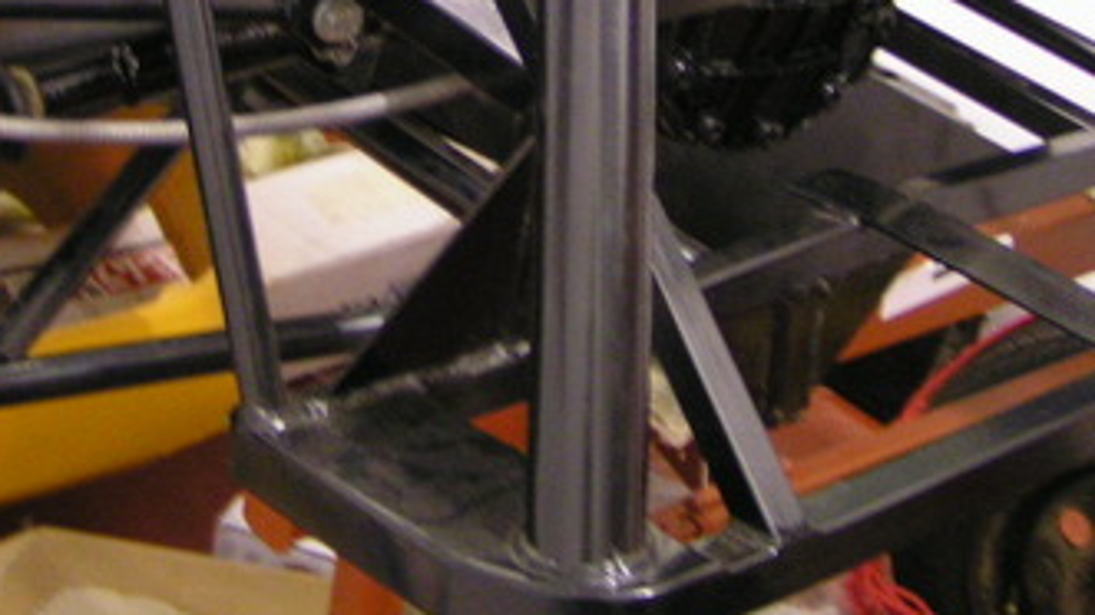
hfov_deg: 26.5
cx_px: 430
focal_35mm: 80
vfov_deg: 14.8
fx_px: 2322
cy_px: -13
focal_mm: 5.8
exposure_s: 1/5
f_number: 2.8
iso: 200
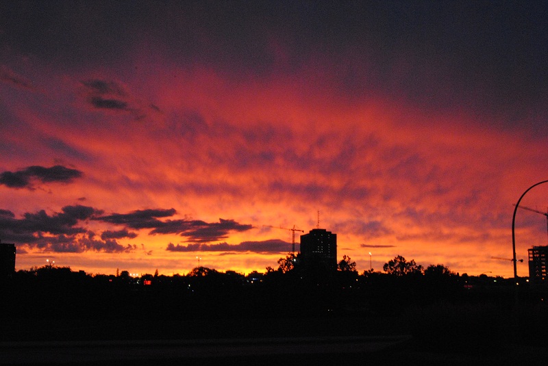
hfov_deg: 46.4
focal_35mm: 42
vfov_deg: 32.0
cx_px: 274
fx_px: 640
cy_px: 183
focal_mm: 28
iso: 1600
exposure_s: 1/10
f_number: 25
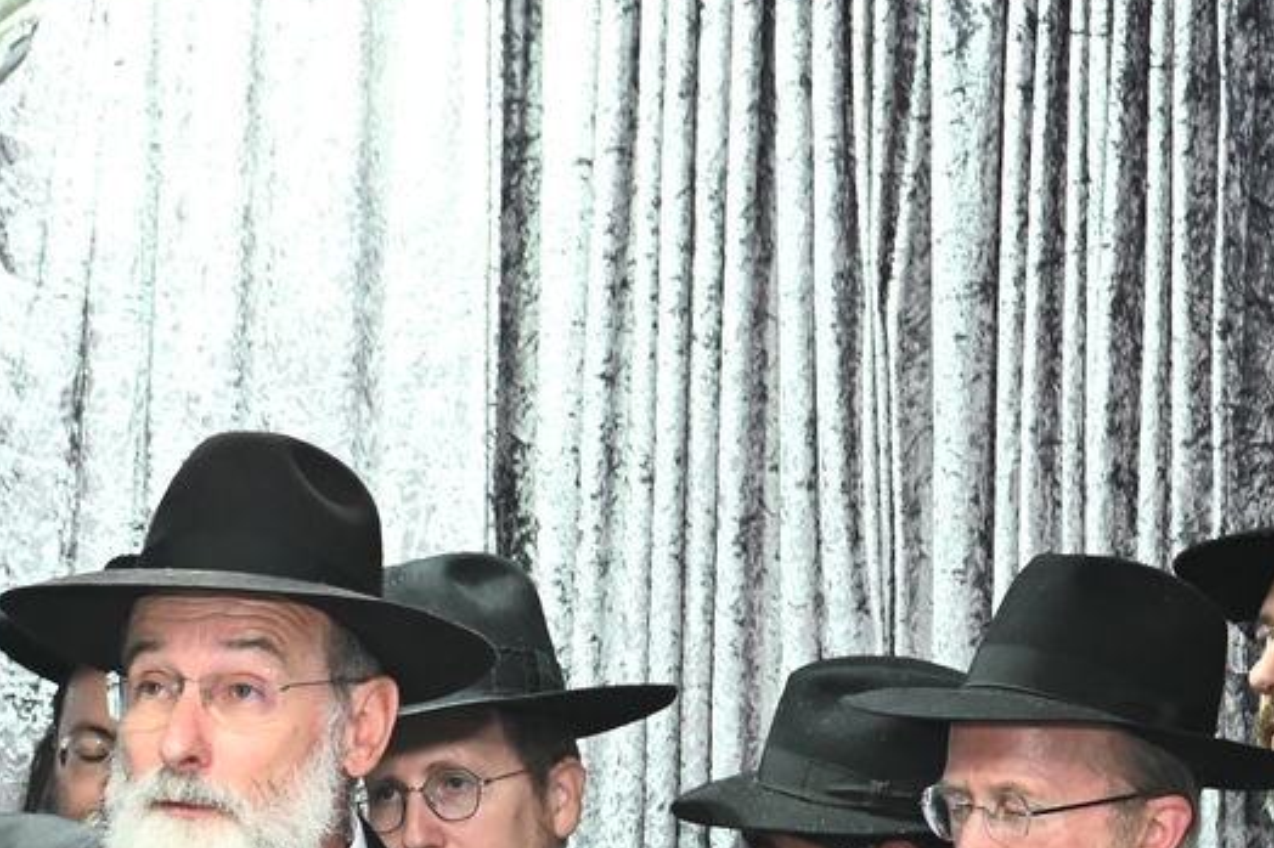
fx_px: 6615
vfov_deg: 7.3
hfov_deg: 10.8
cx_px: -148
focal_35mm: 187
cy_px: 1057
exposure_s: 1/200
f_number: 5.6
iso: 2000
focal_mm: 70
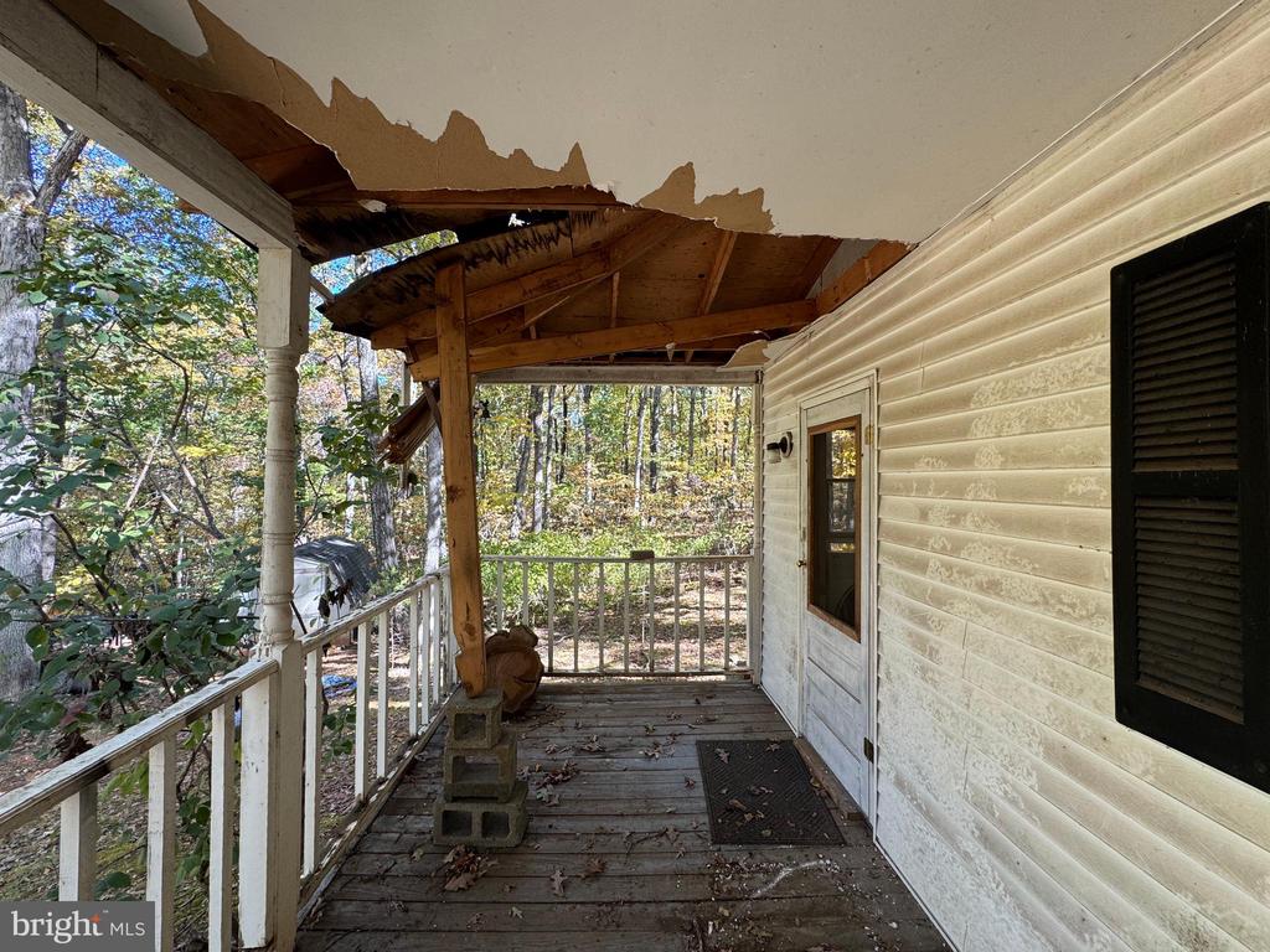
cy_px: 476
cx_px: 635
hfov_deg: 102.1
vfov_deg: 85.7
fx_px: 514
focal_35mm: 14
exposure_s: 1/99
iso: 64
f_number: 2.2
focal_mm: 2.22
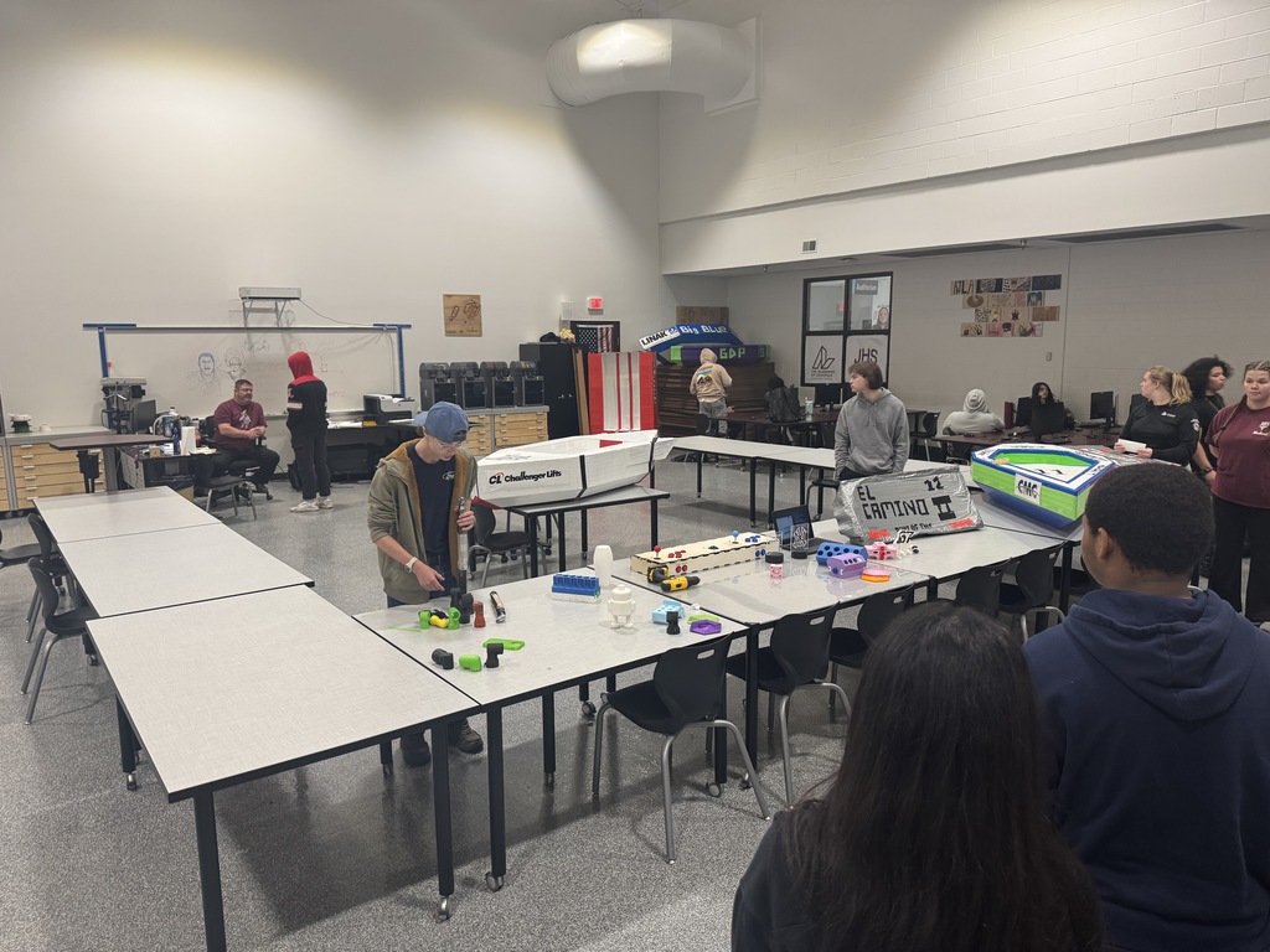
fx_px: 881
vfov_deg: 56.8
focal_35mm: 24
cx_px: 635
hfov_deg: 71.6
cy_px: 476
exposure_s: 1/93
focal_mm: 6.76
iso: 200
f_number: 1.78
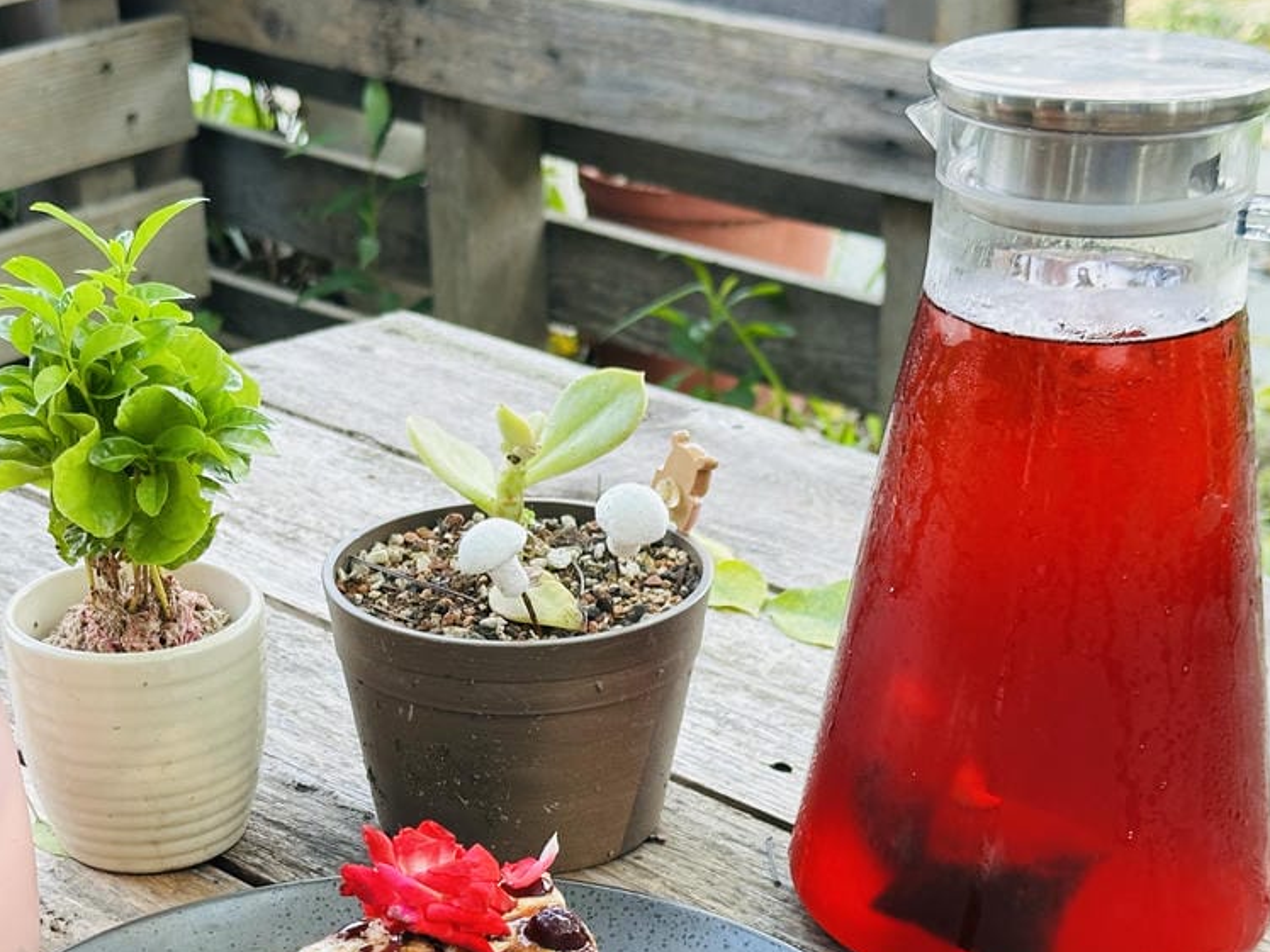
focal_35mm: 77
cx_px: 474
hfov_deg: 25.3
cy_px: 731
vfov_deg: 19.0
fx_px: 2825
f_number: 1.78
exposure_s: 1/182
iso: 64
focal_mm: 6.86
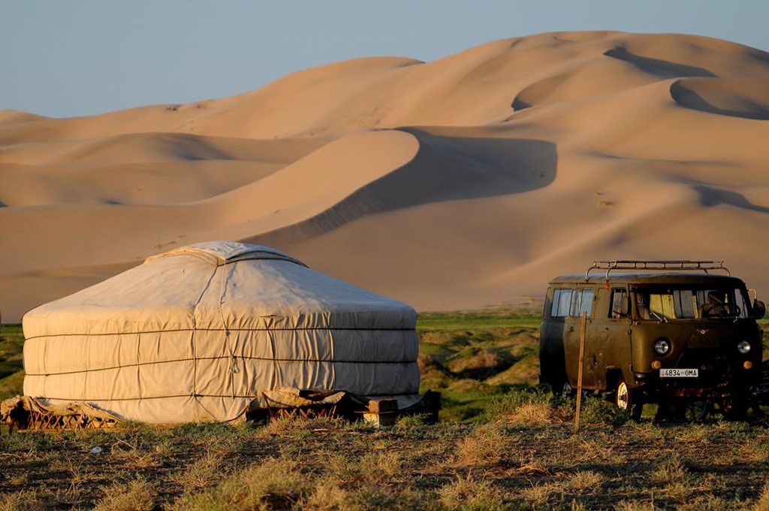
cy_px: 256
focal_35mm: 292
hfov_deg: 7.1
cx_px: 384
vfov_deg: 4.7
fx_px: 6240
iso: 400
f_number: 6
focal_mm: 195
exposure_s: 1/400
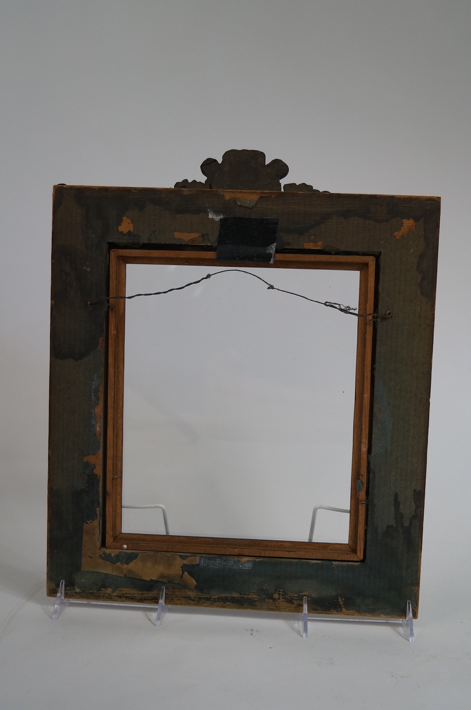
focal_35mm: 45
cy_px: 355
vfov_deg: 43.7
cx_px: 236
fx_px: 886
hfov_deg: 29.8
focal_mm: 30
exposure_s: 1/60
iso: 400
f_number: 4.5
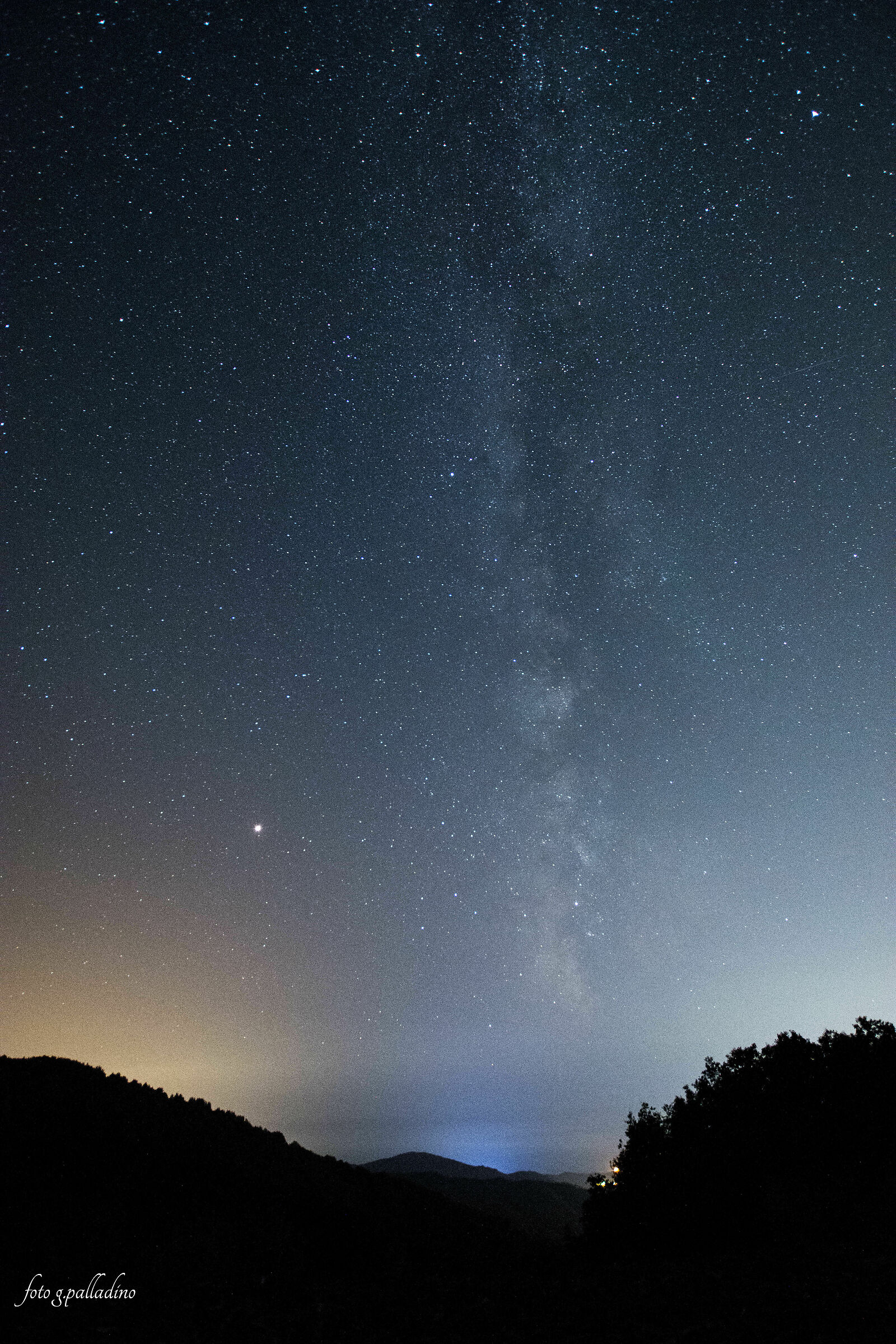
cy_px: 672
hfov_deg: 72.1
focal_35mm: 16
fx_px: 616
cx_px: 448
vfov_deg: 95.0
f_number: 3.5
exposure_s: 20
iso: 3200
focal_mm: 11
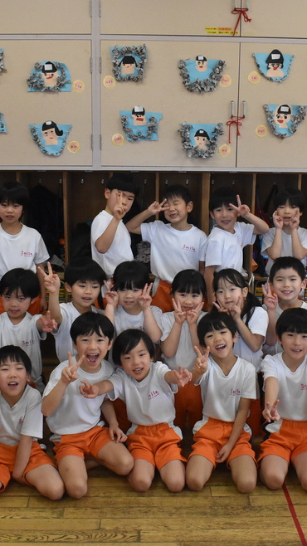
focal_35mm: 43
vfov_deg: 47.4
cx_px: 157
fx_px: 622
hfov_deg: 27.7
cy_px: 275
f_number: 10
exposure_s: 1/320
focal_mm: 18
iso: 4000
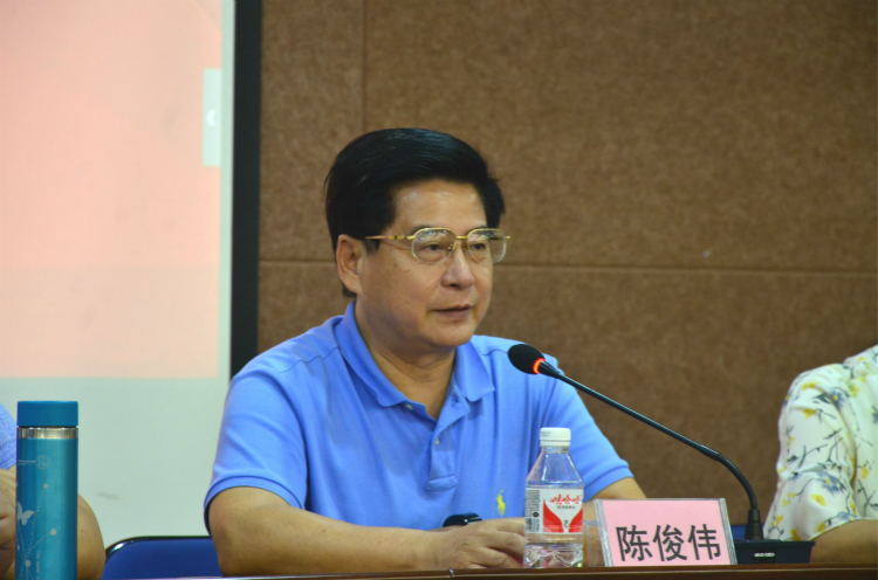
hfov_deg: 13.1
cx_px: 439
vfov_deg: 8.7
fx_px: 3832
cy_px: 290
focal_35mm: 158
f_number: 5.6
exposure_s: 1/15
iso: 800
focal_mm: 105
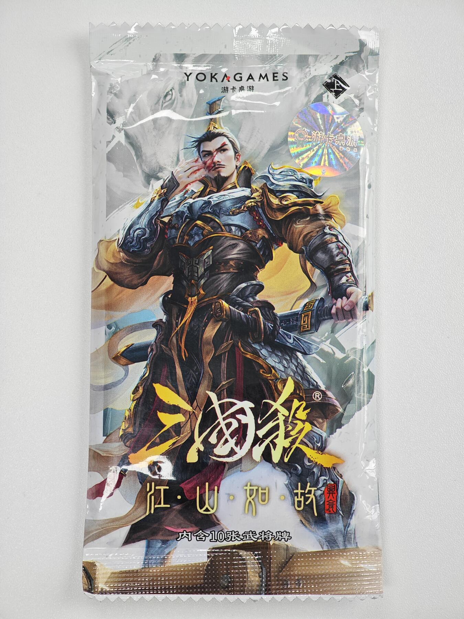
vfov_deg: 26.0
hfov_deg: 19.6
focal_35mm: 75
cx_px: 232
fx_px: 1340
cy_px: 310
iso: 80
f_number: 1.8
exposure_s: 1/100
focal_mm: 12.28
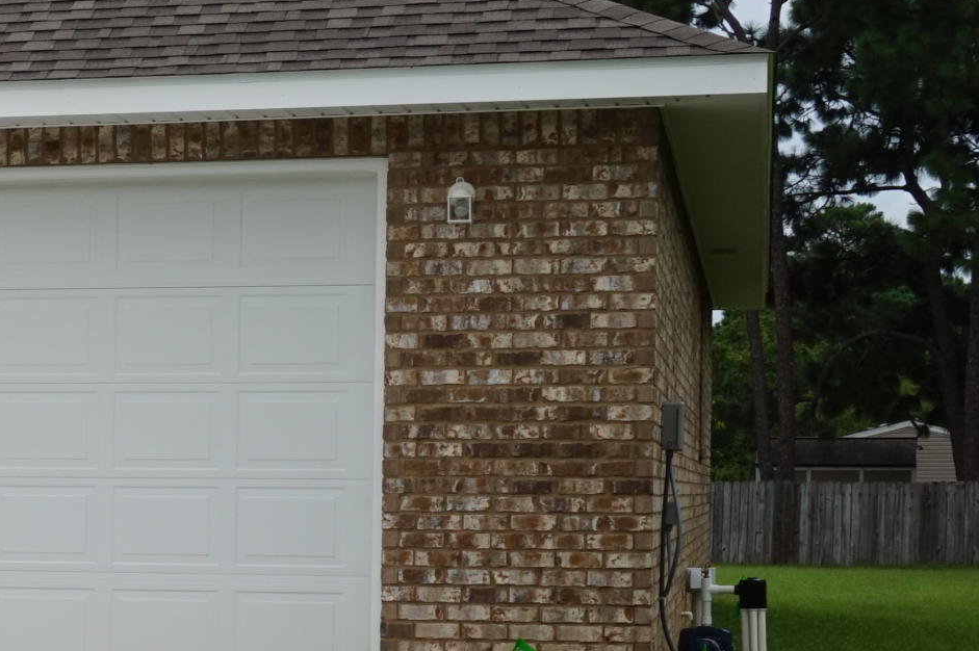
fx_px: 3250
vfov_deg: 11.4
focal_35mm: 120
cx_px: -556
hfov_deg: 15.6
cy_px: 551
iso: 100
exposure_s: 1/100
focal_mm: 25
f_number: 14
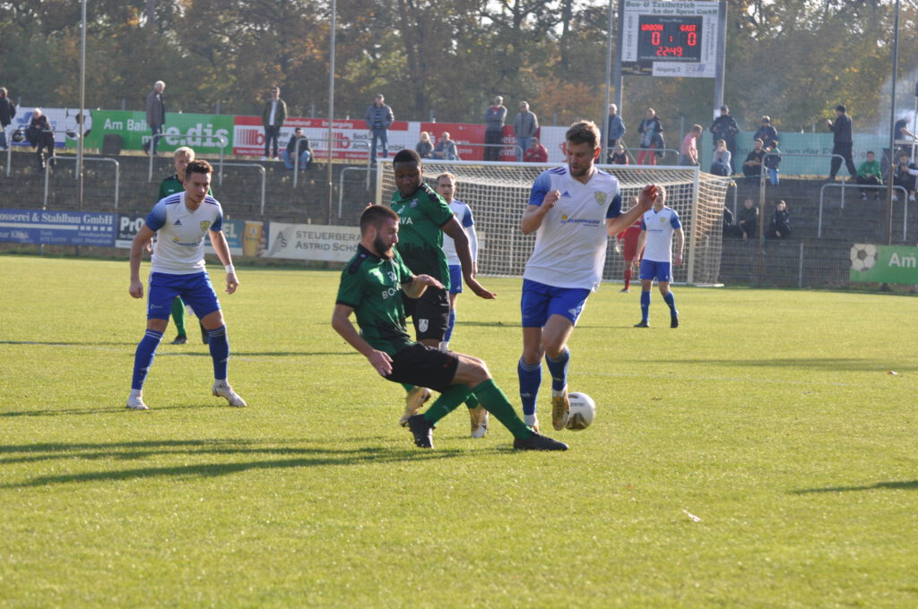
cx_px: 459
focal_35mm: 153
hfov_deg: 13.4
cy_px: 304
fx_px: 3897
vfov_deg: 8.9
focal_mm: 102
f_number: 5.6
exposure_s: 1/500
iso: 200
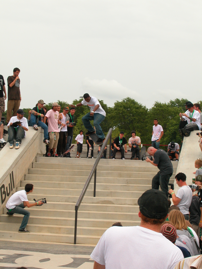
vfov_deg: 23.0
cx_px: 101
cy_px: 134
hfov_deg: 17.4
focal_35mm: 85
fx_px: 661
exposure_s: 1/277
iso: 100
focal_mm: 21.4
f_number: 7.6
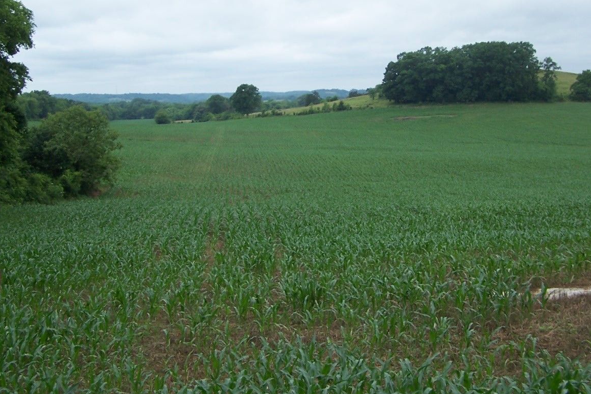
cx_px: 330
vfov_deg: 25.3
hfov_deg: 37.5
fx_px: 870
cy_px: 117
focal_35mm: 53
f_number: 2.8
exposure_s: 1/640
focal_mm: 6.3
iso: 80
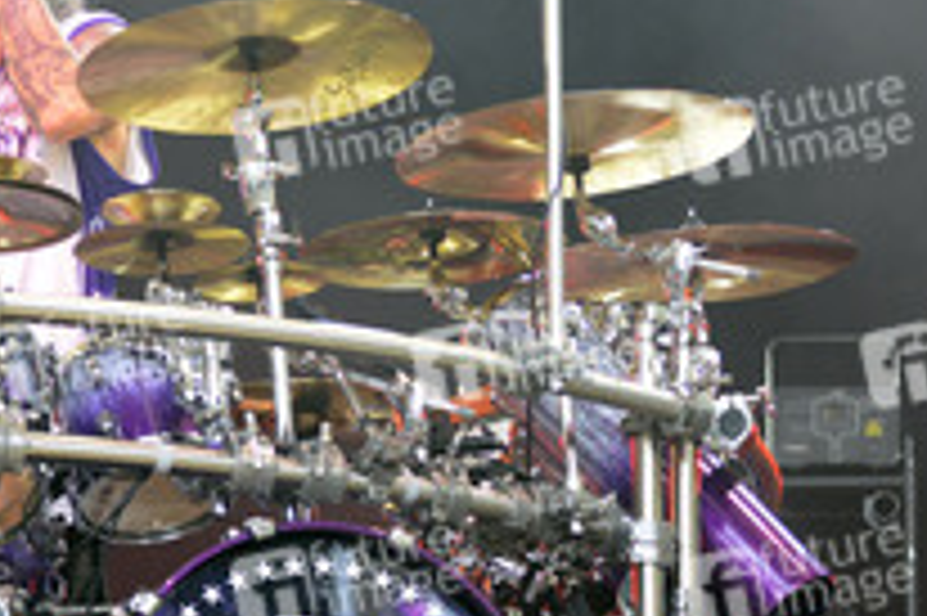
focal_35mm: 164
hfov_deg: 12.4
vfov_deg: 8.4
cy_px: 243
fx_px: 4220
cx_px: -43
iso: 1000
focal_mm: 75
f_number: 2.8
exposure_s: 1/640
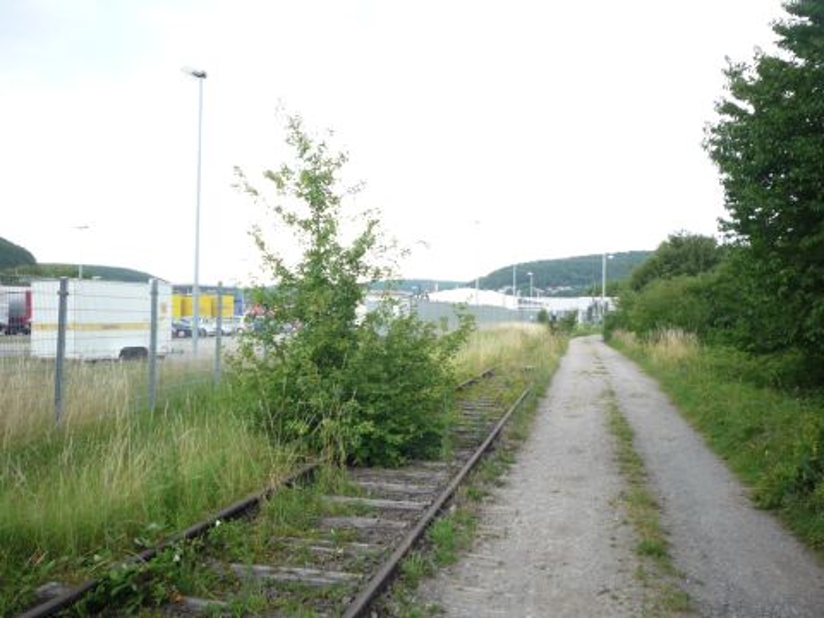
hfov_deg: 56.8
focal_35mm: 32
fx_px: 762
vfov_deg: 44.2
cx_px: 412
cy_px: 309
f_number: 3.3
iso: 100
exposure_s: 1/80
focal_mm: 5.2
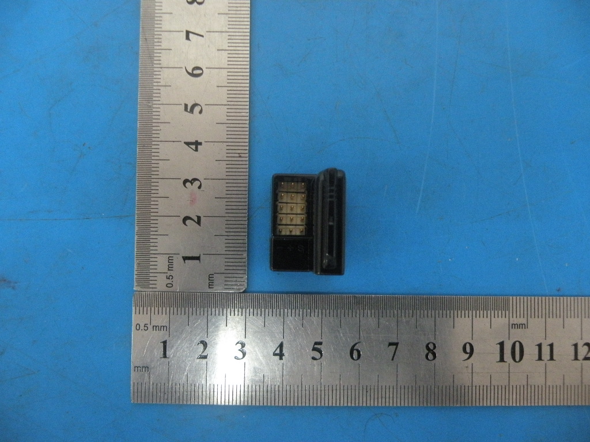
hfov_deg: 65.3
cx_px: 295
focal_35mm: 27
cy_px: 221
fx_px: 460
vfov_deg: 51.4
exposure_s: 1/20
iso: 400
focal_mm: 4.7
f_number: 2.8
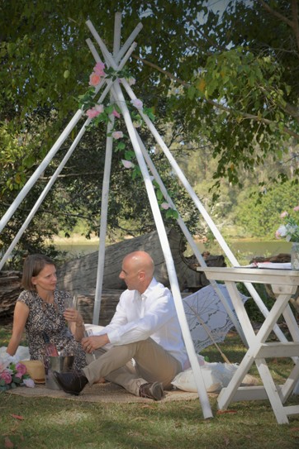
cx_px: 142
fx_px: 872
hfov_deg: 19.5
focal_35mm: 70
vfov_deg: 28.8
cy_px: 227
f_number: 6.3
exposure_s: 1/80
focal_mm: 46
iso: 64
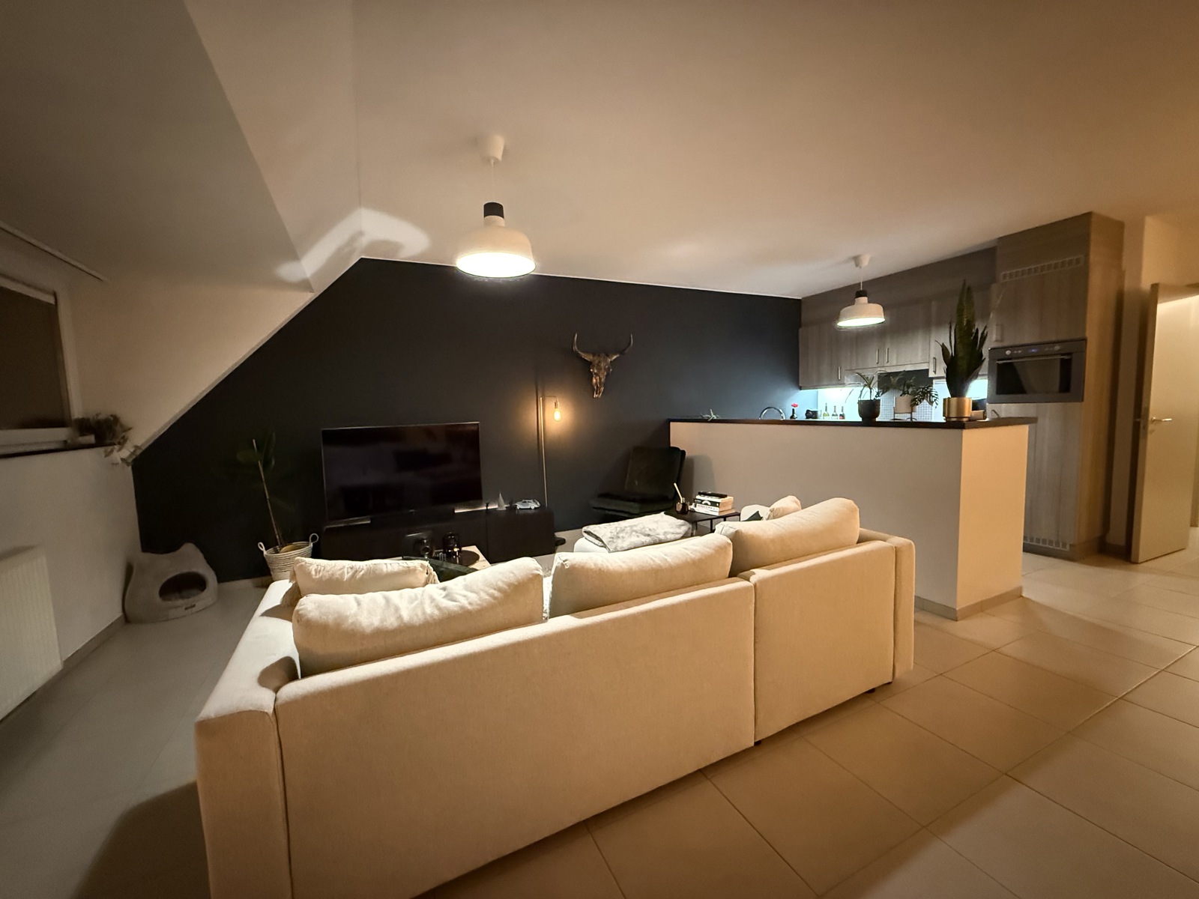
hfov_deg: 102.1
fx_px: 485
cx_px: 600
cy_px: 450
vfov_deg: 85.7
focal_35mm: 14
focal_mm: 2.22
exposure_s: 1/33
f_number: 2.2
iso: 1250
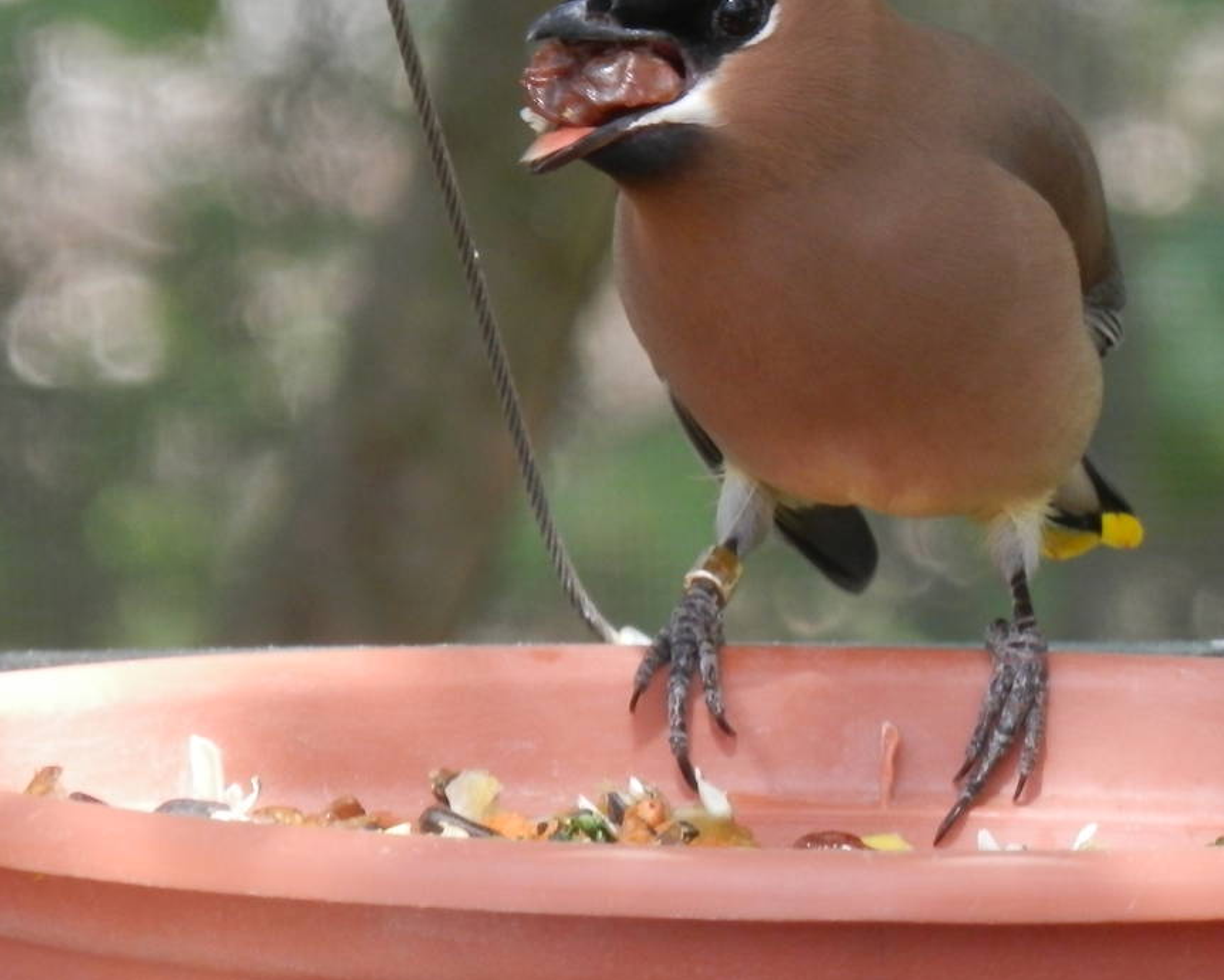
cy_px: 362
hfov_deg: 2.1
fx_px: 32828
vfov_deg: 1.7
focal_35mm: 906
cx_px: 761
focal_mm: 90
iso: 200
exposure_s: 1/60
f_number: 6.9
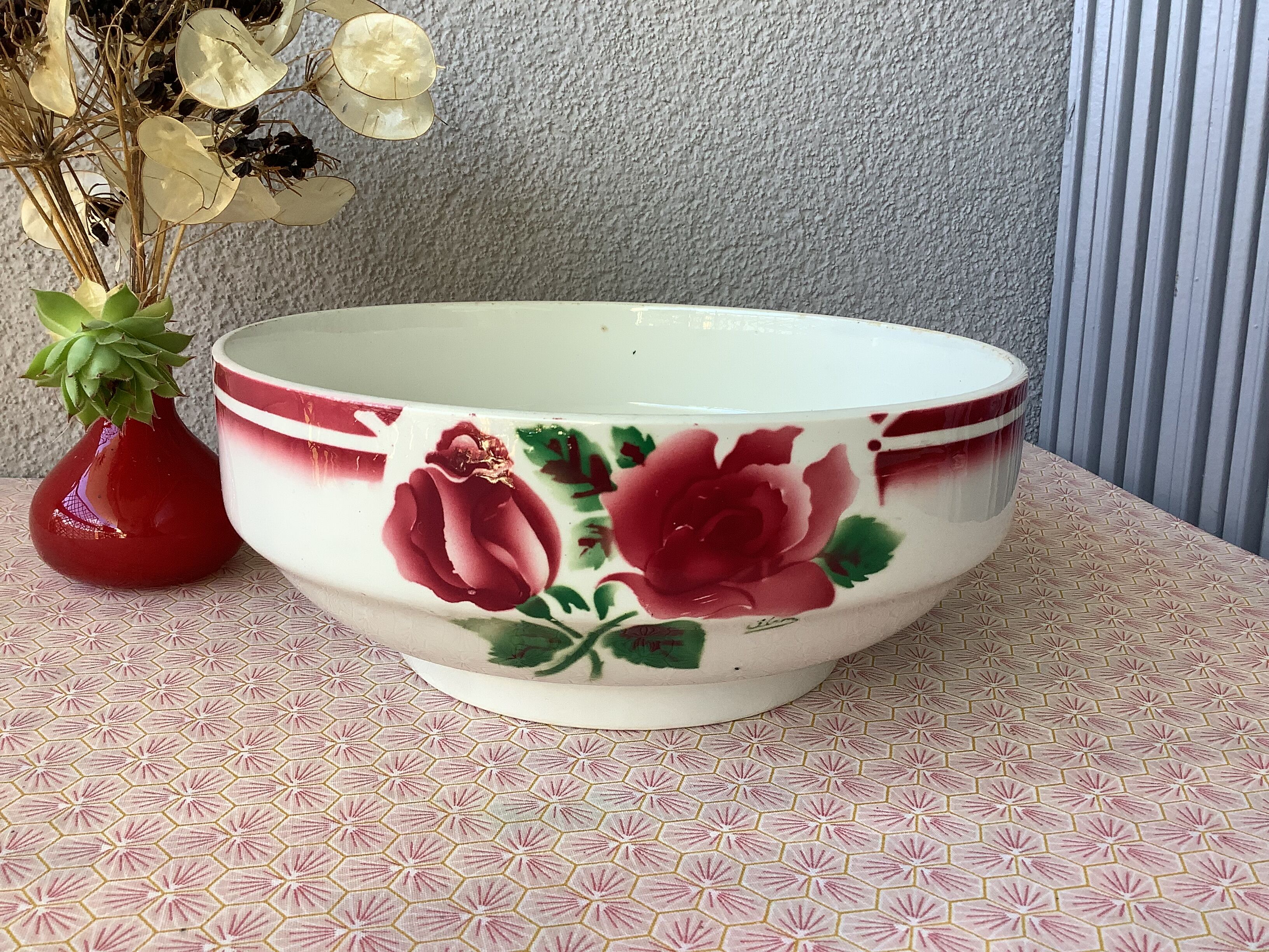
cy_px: 476
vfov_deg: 45.4
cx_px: 634
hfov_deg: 58.4
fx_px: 1136
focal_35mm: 31
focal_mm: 3.3
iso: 40
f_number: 2.4
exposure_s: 1/100
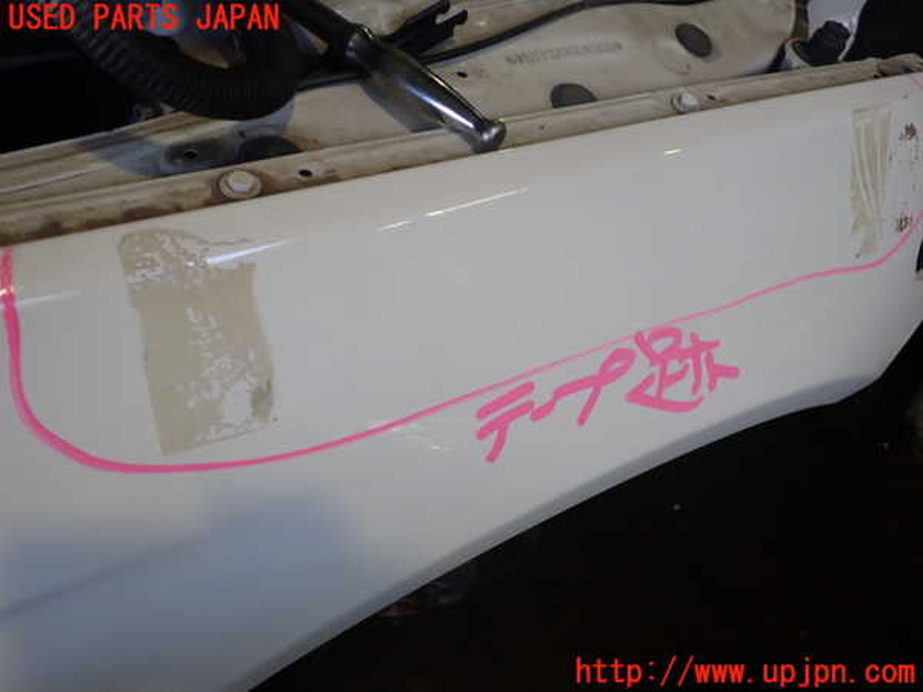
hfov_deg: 60.0
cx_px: 462
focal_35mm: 30
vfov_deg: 46.8
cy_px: 346
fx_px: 800
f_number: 2.3
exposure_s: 1/125
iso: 160
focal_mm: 5.4
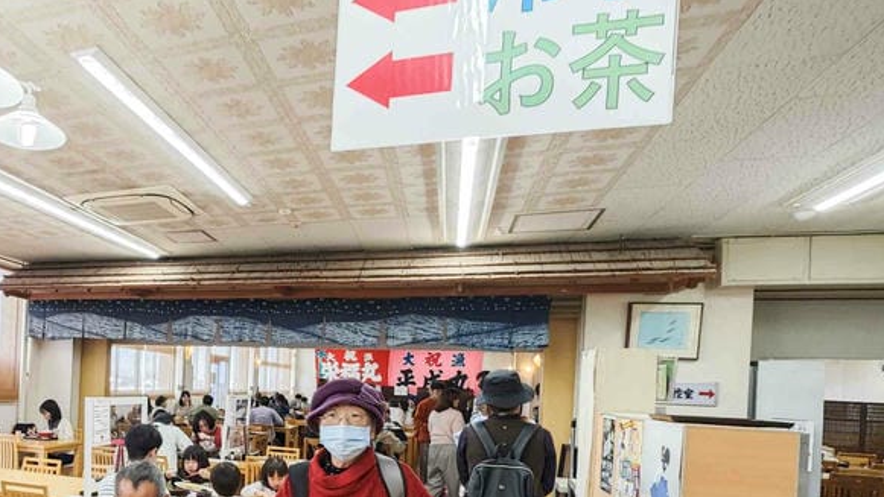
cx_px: 167
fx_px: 633
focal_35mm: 27
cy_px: 386
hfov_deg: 63.4
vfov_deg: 41.4
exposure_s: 1/60
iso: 160
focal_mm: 2.03
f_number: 1.8
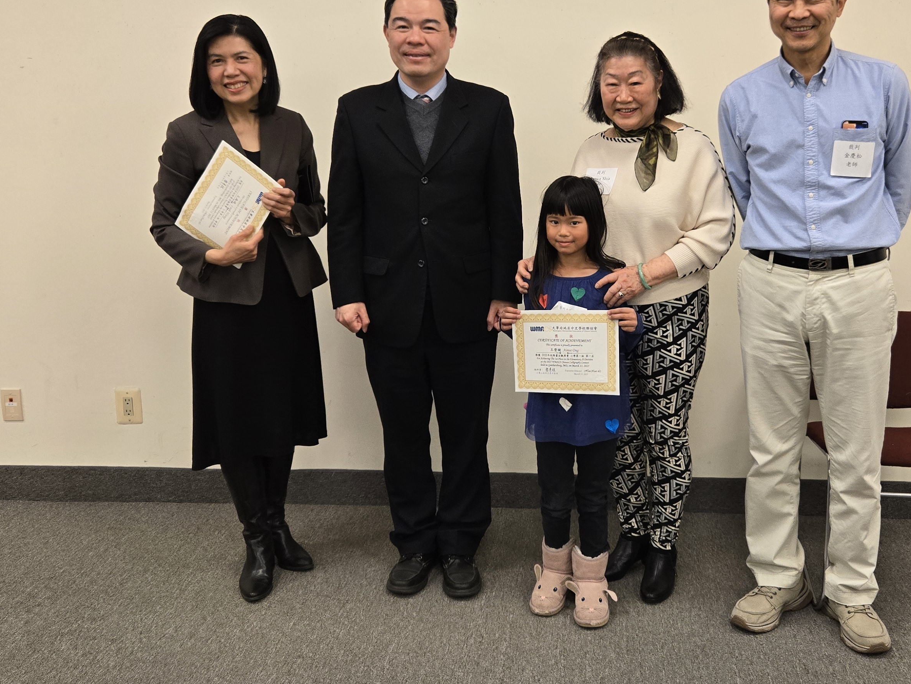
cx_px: 560
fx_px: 1026
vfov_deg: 36.6
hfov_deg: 47.5
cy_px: 249
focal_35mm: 39
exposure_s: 1/120
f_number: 1.8
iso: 200
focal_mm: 5.4
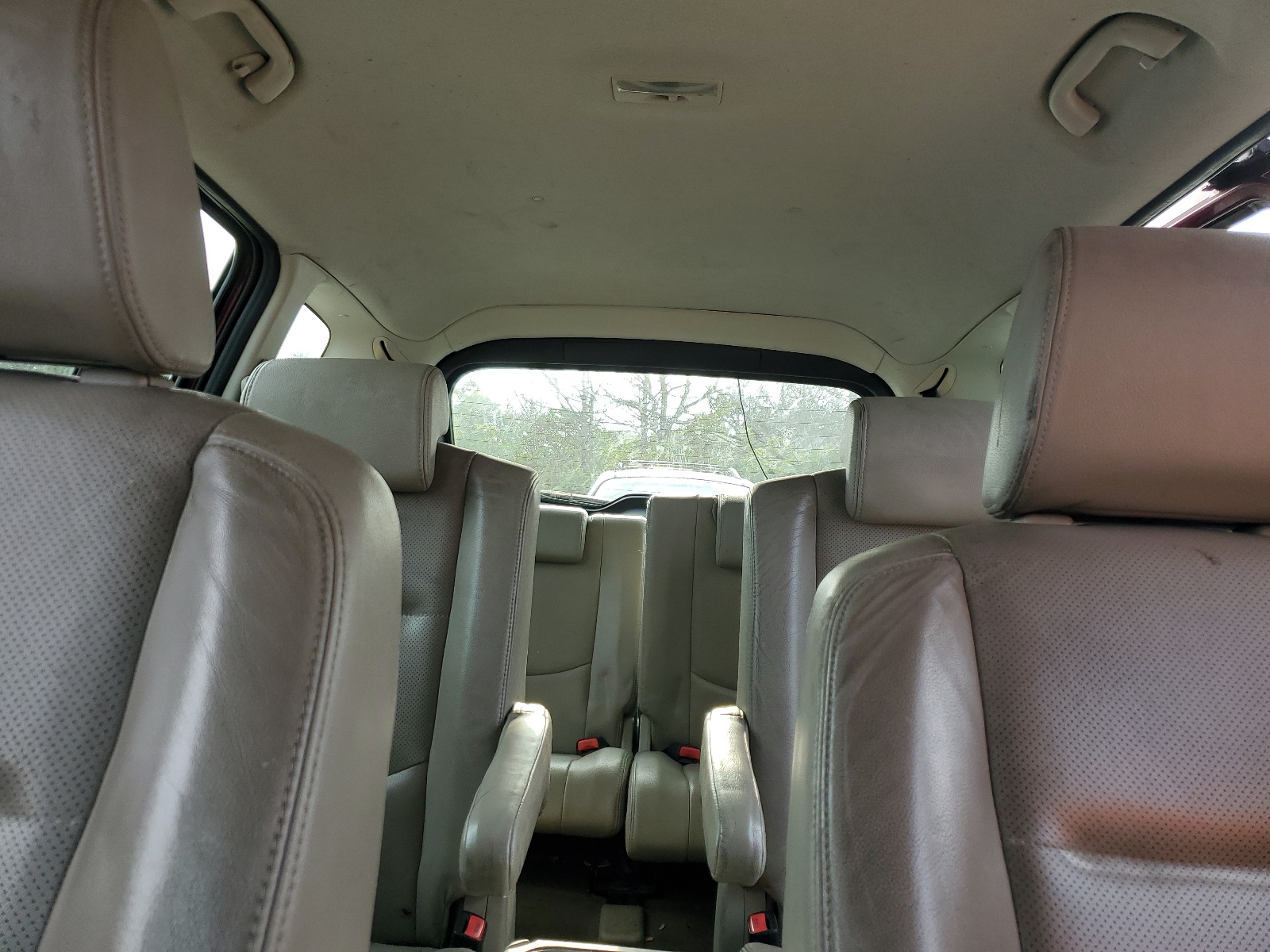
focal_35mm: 26
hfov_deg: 67.3
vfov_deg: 53.1
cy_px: 476
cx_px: 635
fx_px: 954
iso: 50
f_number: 1.5
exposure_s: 1/417
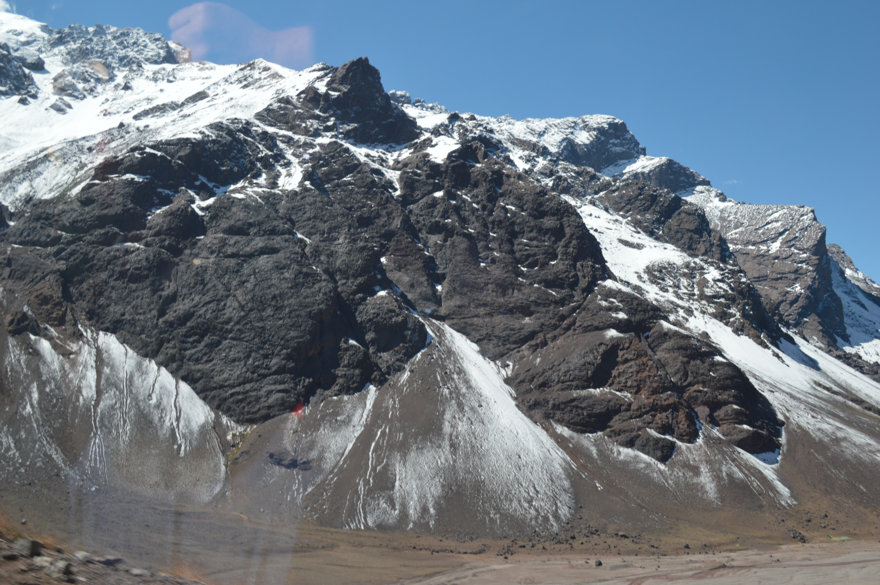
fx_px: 952
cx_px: 440
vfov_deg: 34.1
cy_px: 292
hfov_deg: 49.6
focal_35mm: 39
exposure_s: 1/125
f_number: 5.6
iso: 180
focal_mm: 26
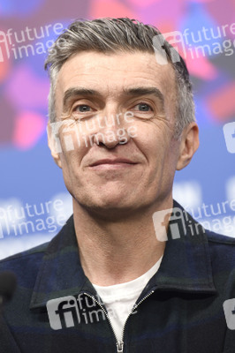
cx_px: 118
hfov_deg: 6.9
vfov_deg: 10.3
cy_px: 176
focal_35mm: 200
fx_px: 1962
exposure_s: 1/320
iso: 1250
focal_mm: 200
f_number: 3.5
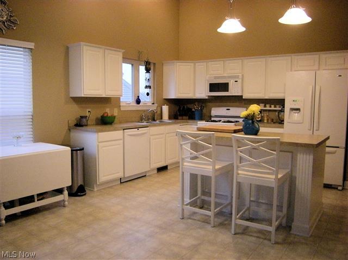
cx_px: 174
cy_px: 130
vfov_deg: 49.7
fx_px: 281
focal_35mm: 28
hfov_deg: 63.5
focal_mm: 4.7
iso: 554
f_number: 2.8
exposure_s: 1/125
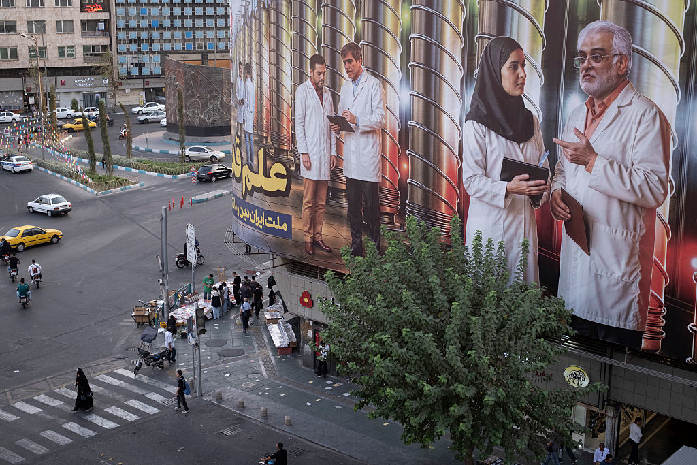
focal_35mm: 53
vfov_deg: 25.5
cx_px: 348
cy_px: 232
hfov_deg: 37.5
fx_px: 1026
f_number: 3.6
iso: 400
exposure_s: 1/200
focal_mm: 35
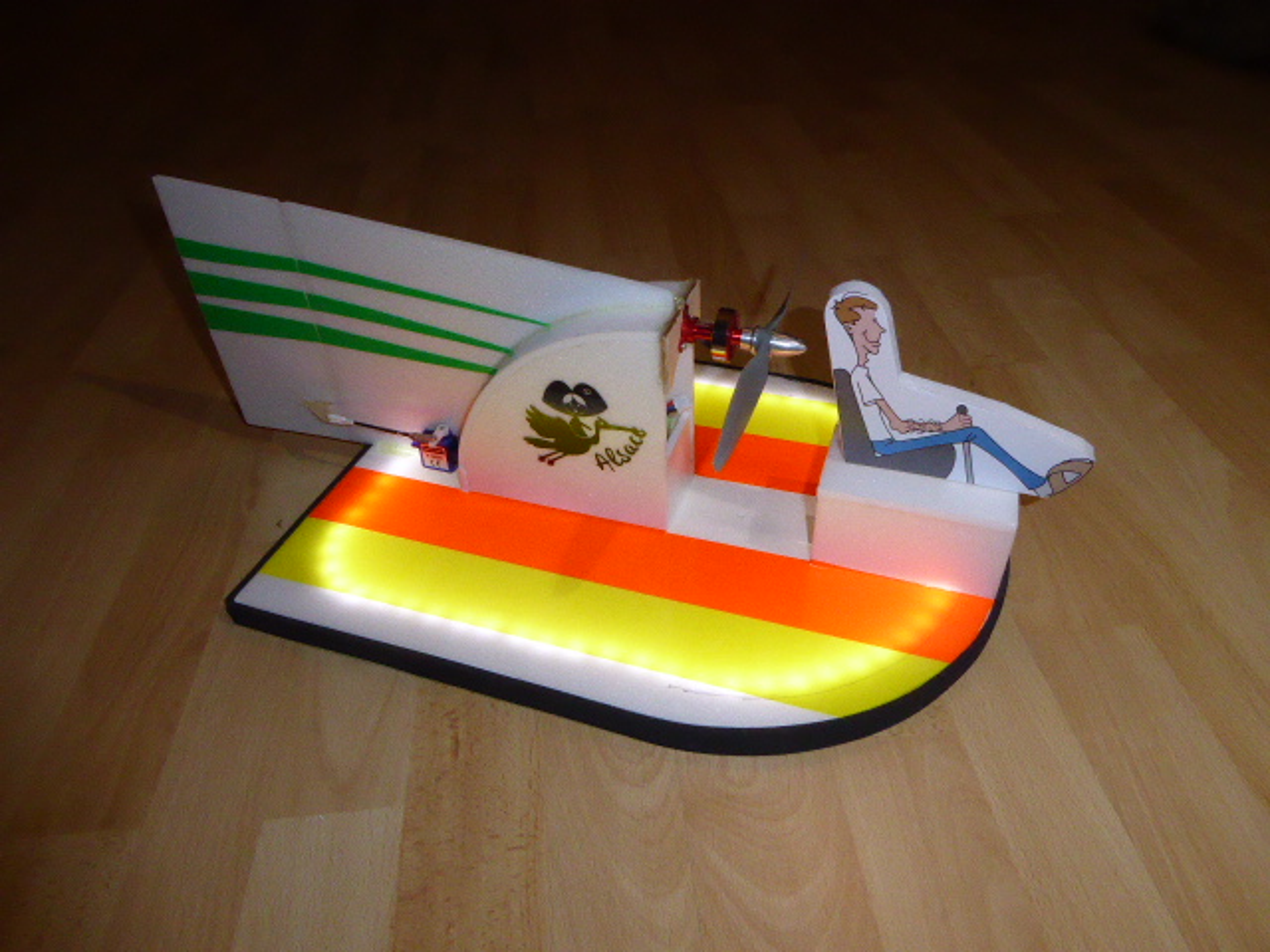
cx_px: 635
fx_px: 881
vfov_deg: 56.8
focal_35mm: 24
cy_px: 476
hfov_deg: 71.6
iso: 800
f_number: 5.6
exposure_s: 1/60
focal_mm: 4.3
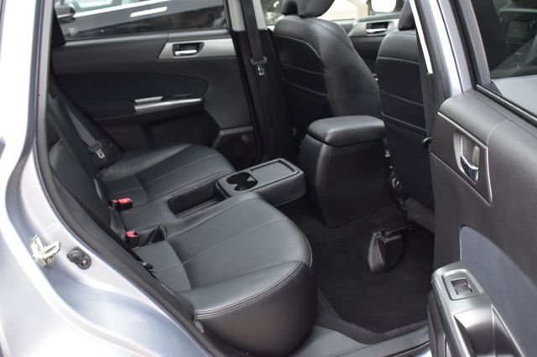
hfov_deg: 51.3
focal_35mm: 38
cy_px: 178
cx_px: 268
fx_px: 559
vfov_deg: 35.5
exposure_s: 1/15
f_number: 6.3
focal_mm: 25
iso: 900
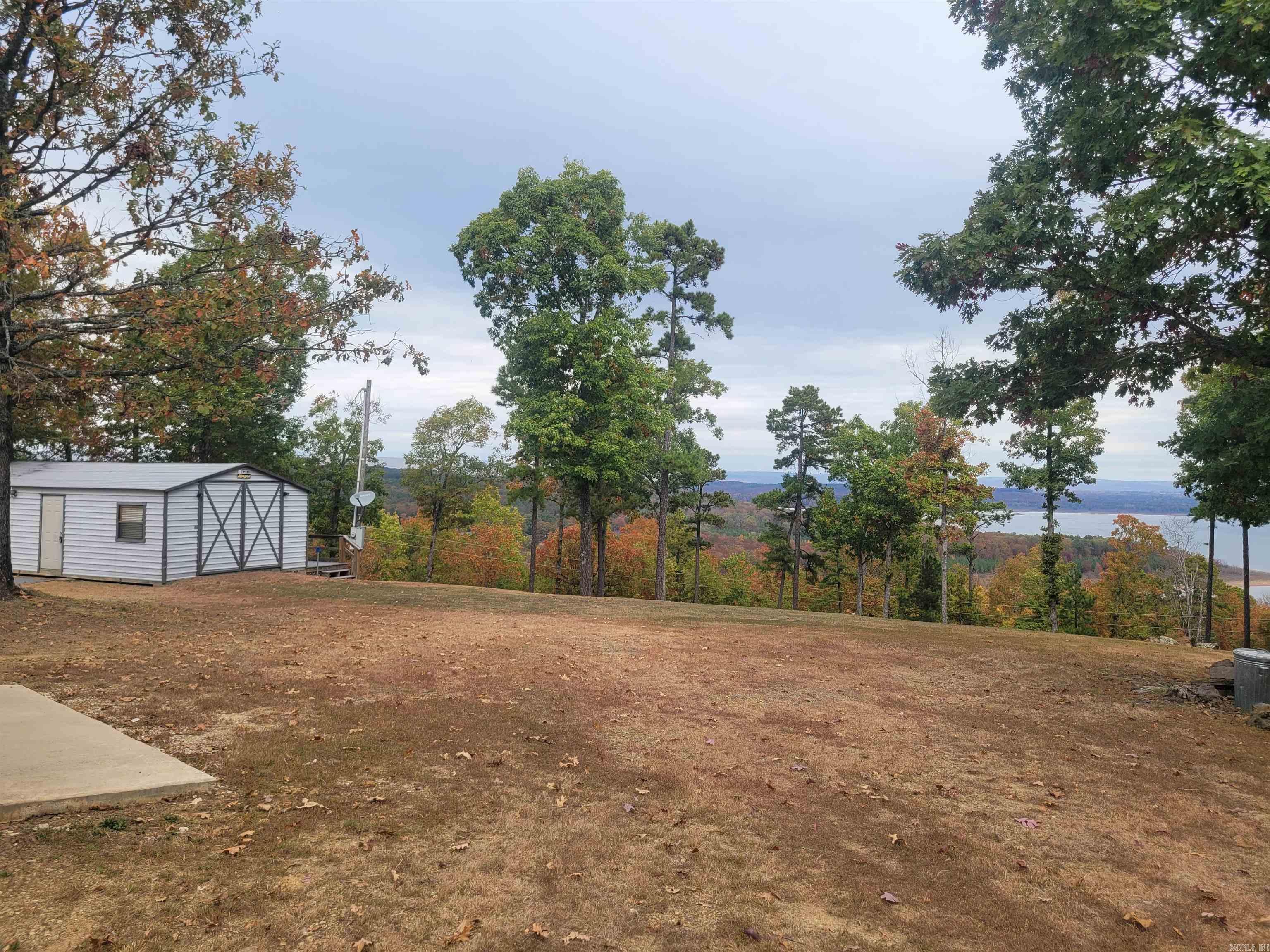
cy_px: 476
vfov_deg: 53.1
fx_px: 954
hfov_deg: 67.3
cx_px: 635
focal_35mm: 26
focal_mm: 5.4
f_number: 1.8
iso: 40
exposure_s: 1/834
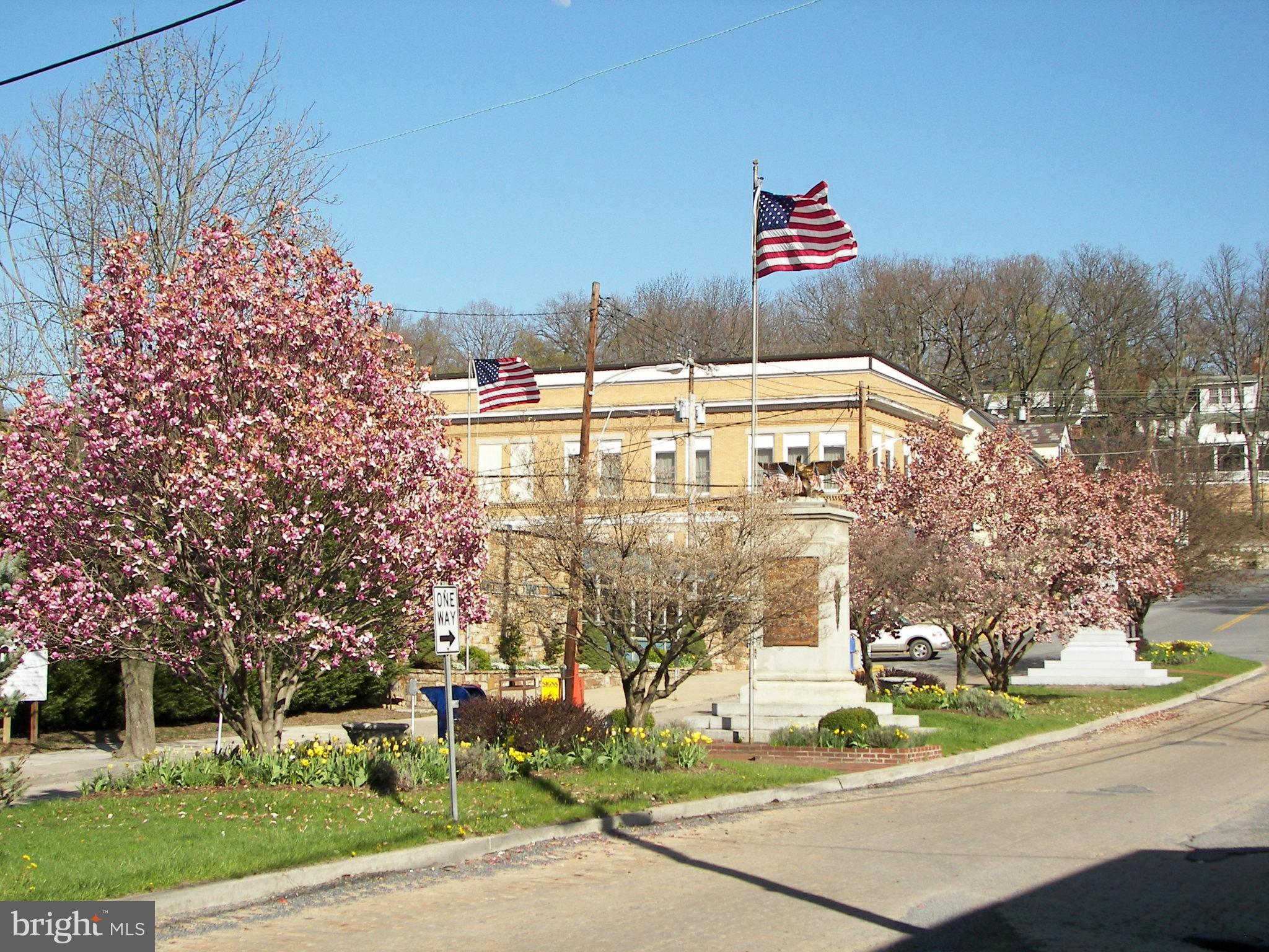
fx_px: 2163
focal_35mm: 59
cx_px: 634
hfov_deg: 32.7
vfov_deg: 24.8
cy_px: 476
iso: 50
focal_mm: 9.9
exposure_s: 1/640
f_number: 2.8
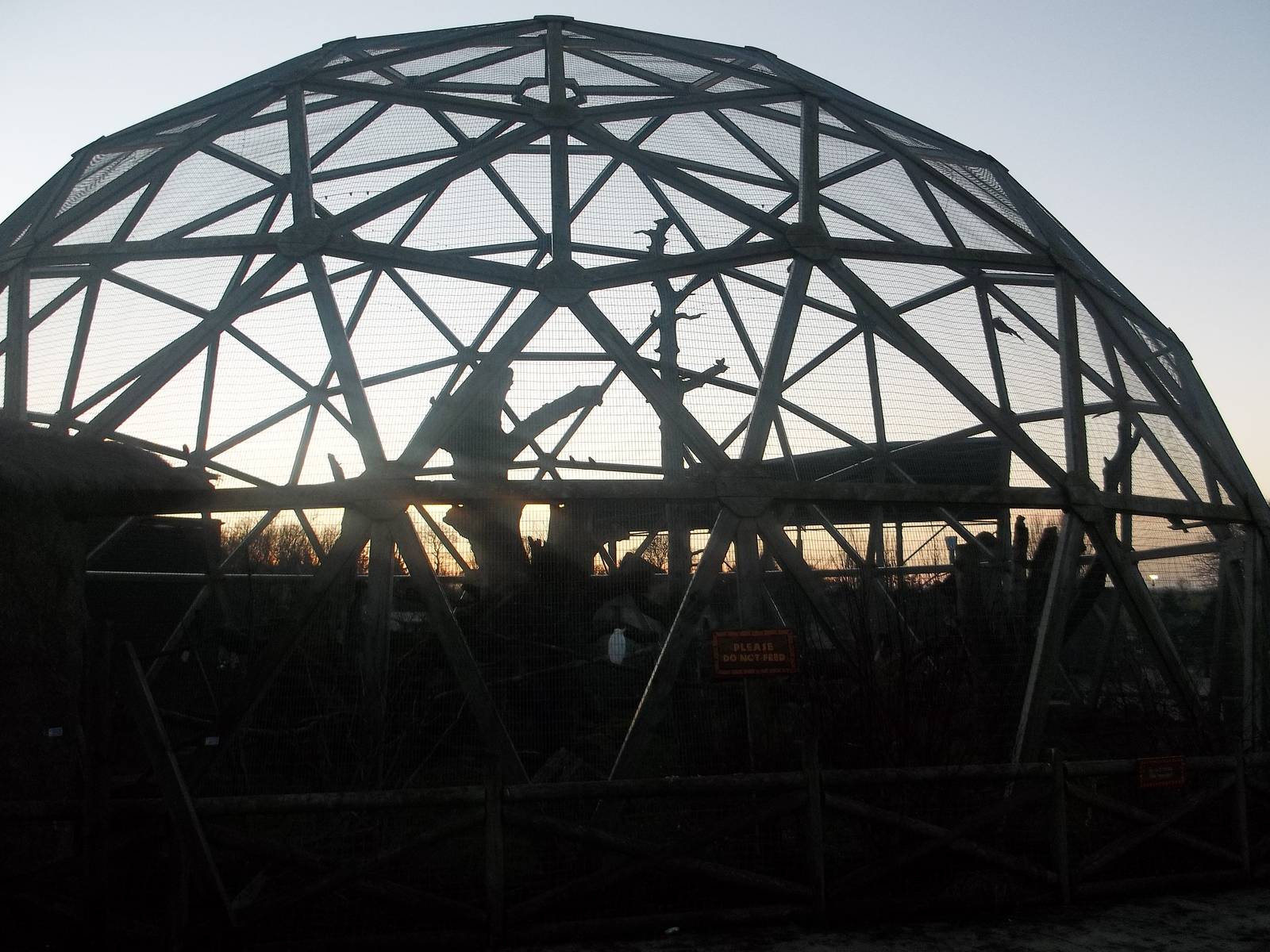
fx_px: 1211
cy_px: 476
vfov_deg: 42.9
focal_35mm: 33
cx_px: 635
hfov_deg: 55.4
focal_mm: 5.9
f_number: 3.3
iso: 80
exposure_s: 1/40
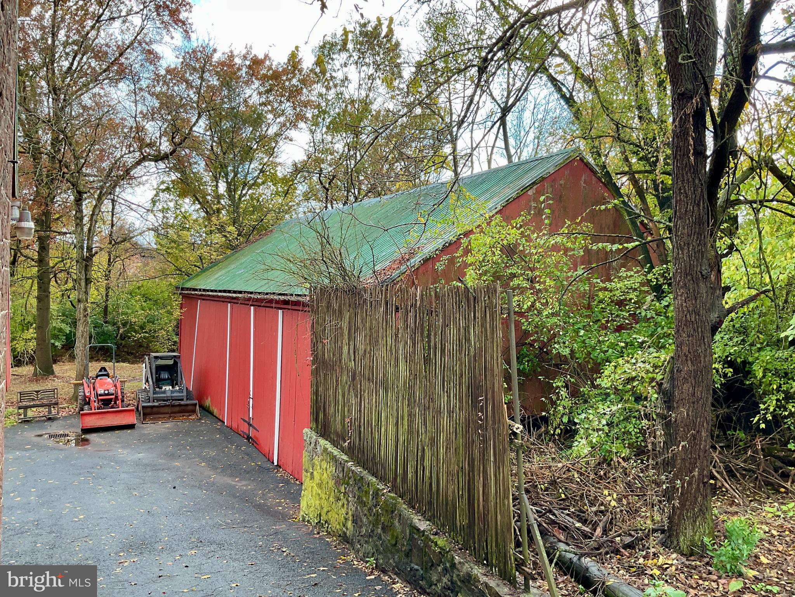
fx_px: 666
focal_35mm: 29
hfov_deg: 61.7
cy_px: 298
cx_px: 398
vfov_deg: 48.2
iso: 16
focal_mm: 3
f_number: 1.8
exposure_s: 1/333
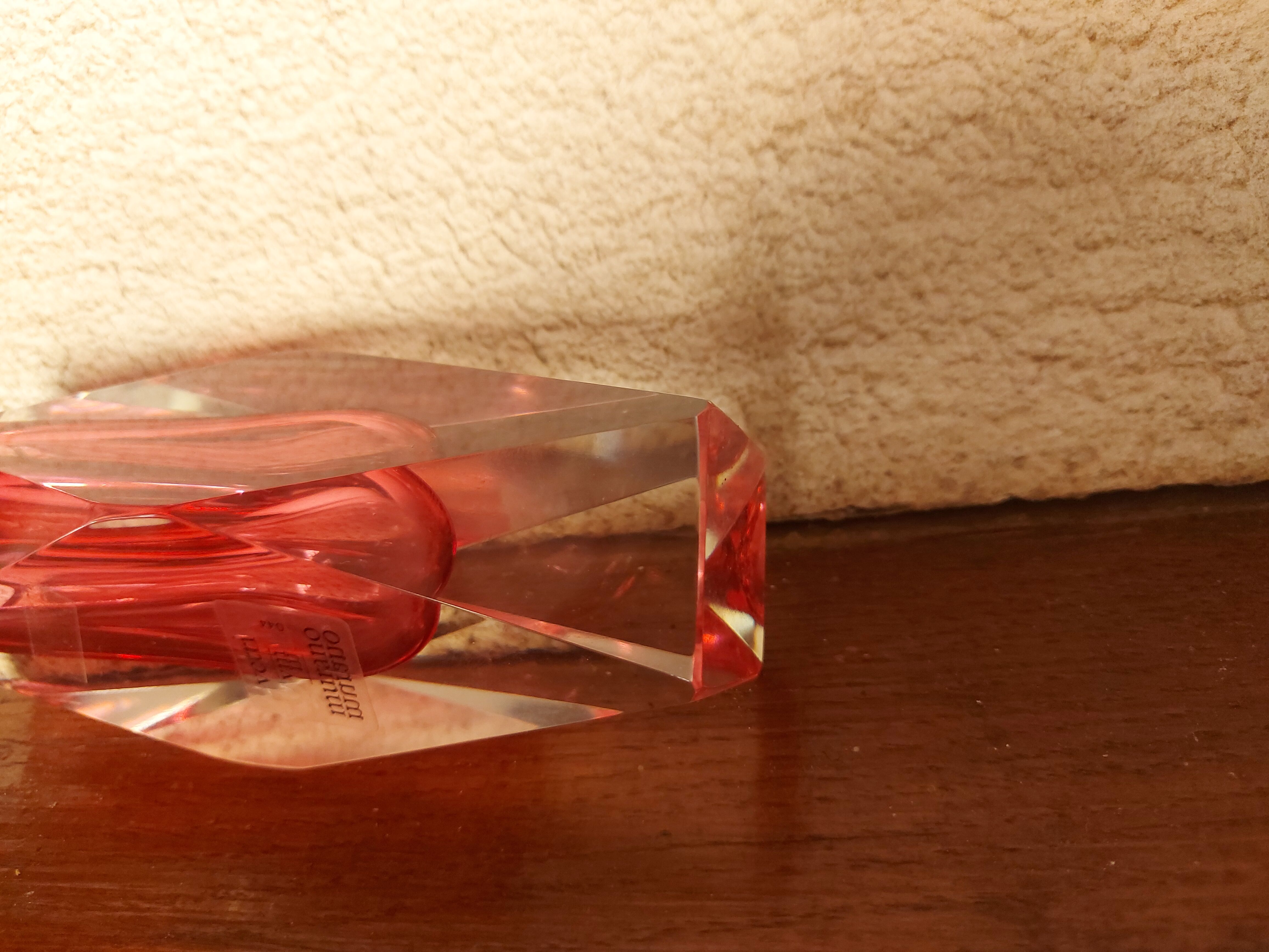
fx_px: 880
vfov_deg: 56.8
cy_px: 476
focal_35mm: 24
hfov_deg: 71.6
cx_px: 634
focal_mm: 5.23
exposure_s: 1/60
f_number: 1.8
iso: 250
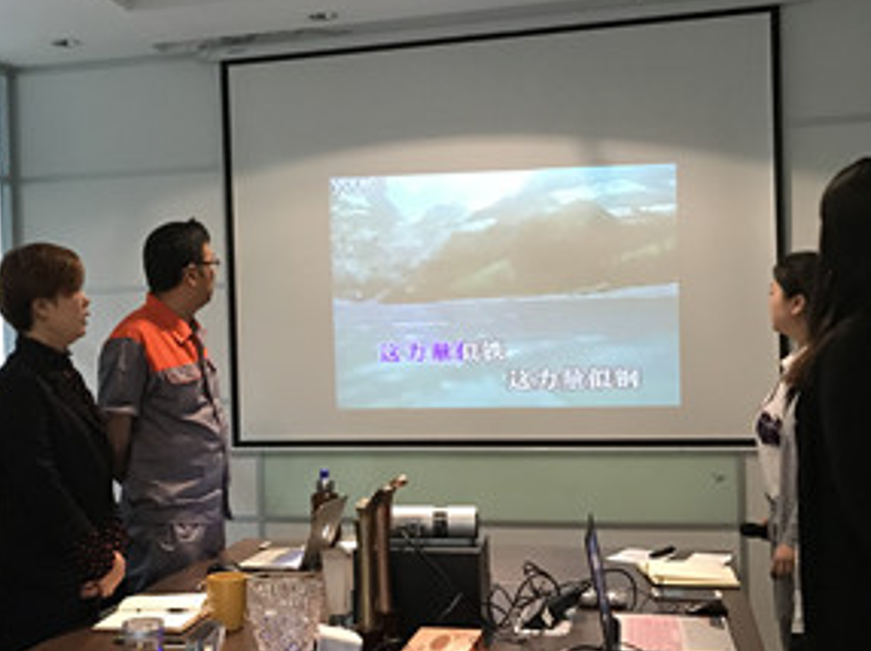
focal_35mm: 49
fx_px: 1232
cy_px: 357
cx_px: 262
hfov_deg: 38.3
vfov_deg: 29.6
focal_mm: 3.99
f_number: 1.8
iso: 100
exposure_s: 1/13
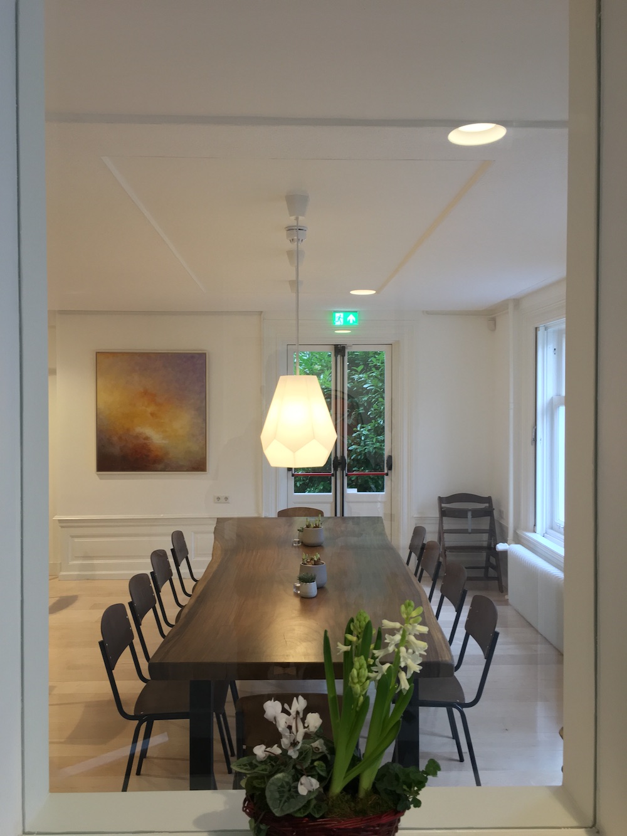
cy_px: 418
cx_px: 314
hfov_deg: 48.2
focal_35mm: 29
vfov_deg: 61.7
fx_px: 700
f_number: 2.2
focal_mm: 4.15
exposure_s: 1/33
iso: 64
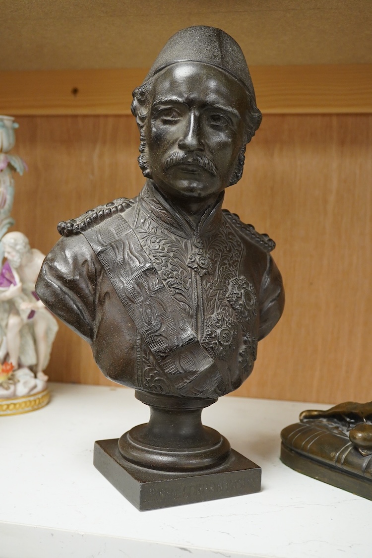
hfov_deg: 29.9
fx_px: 697
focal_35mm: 45
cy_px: 279
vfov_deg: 43.6
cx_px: 186
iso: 2500
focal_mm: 30
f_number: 8
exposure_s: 1/160
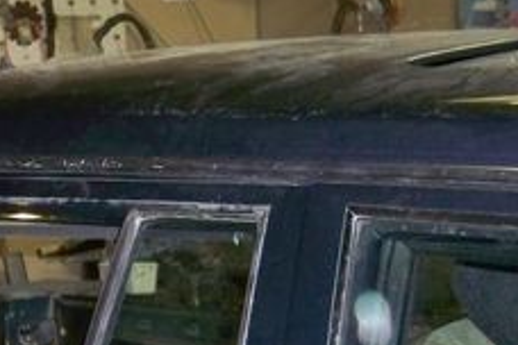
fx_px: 1496
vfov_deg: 12.8
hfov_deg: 19.0
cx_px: -23
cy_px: 423
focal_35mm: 104
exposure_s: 1/30
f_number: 3.1
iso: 400
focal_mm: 7.9
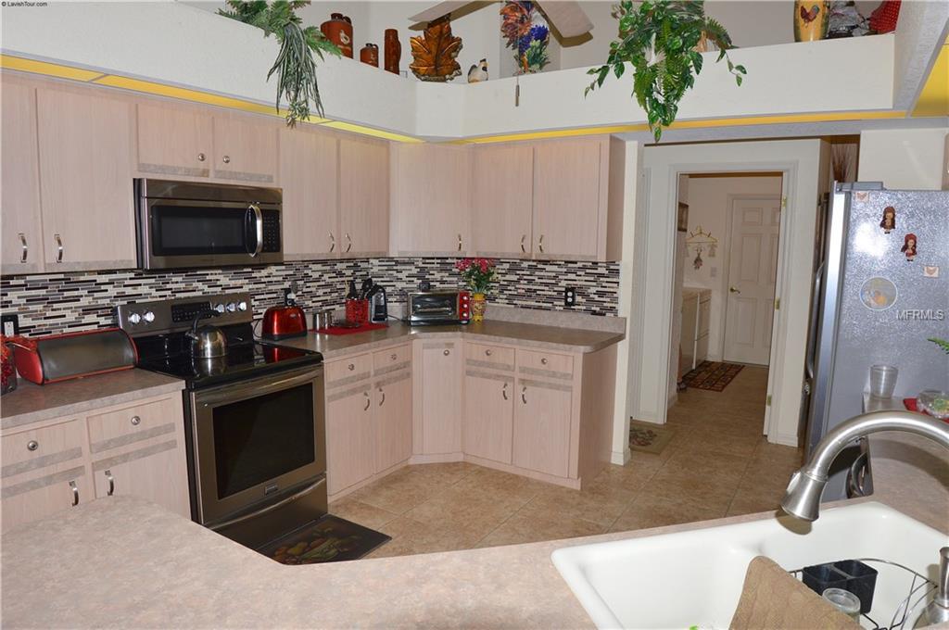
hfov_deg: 77.4
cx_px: 474
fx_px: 592
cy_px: 315
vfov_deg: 56.0
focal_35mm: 22
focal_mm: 15
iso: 200
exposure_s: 1/100
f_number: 7.1
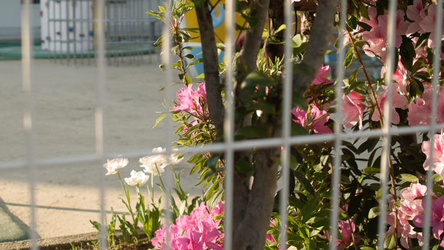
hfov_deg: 33.2
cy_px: 118
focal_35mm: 63
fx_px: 742
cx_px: 170
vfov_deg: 19.1
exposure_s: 1/250
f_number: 2.8
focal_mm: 24.2
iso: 100
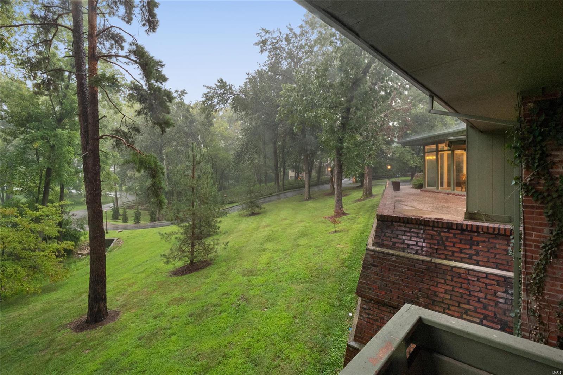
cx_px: 282
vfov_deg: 73.7
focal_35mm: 16
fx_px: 250
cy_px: 188
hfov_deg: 96.7
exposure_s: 1/5
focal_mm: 8
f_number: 10
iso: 400
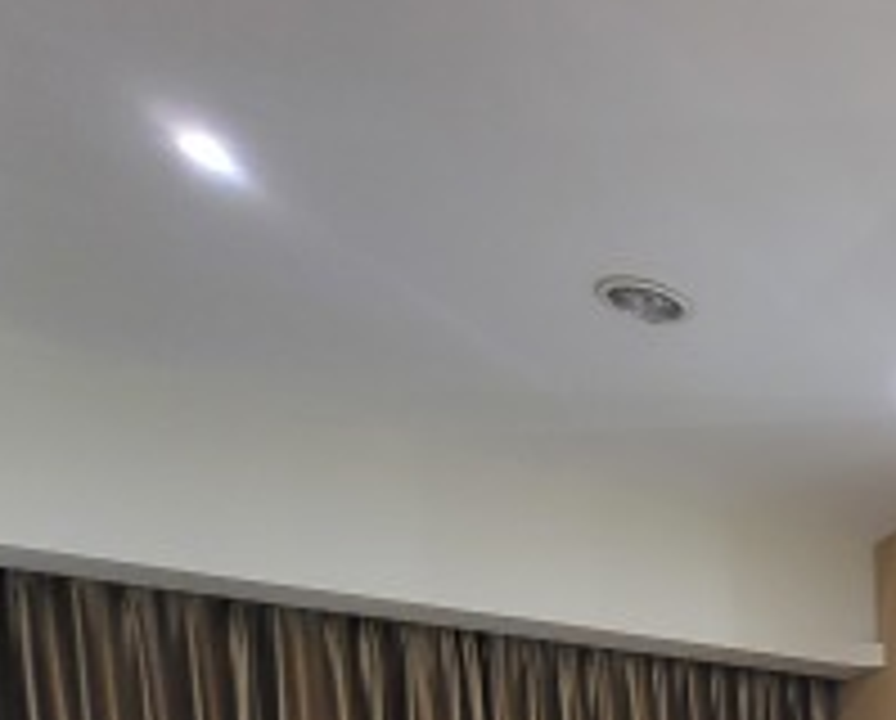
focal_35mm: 39
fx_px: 1036
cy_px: 994
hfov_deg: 32.5
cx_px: 1213
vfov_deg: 29.0
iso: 160
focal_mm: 1.74
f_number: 2.2
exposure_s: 1/50
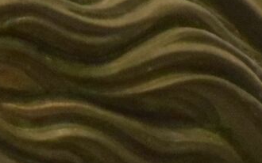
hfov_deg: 1.9
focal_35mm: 1111
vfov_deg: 1.2
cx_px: -133
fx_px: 7930
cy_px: 434
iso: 4500
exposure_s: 1/60
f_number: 5.6
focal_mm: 100
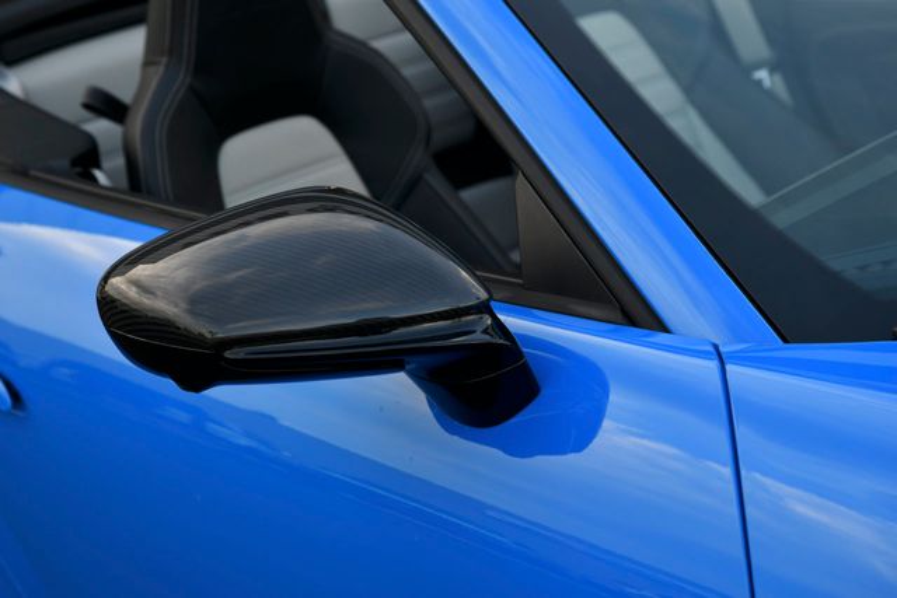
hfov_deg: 28.8
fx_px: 1744
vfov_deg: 19.5
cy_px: 299
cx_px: 448
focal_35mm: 70
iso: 400
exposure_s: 1/320
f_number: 6.3
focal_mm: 70
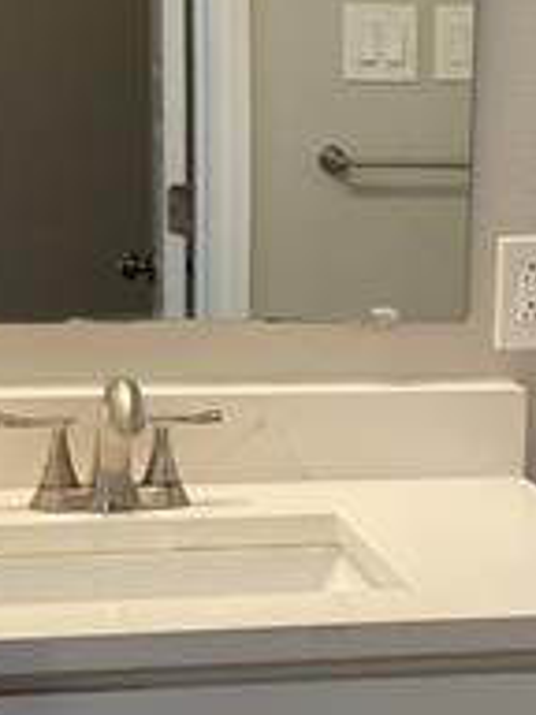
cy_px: 309
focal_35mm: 112
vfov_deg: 17.6
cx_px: 450
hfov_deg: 13.1
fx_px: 2312
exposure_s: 1/60
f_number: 1.8
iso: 64
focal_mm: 3.99
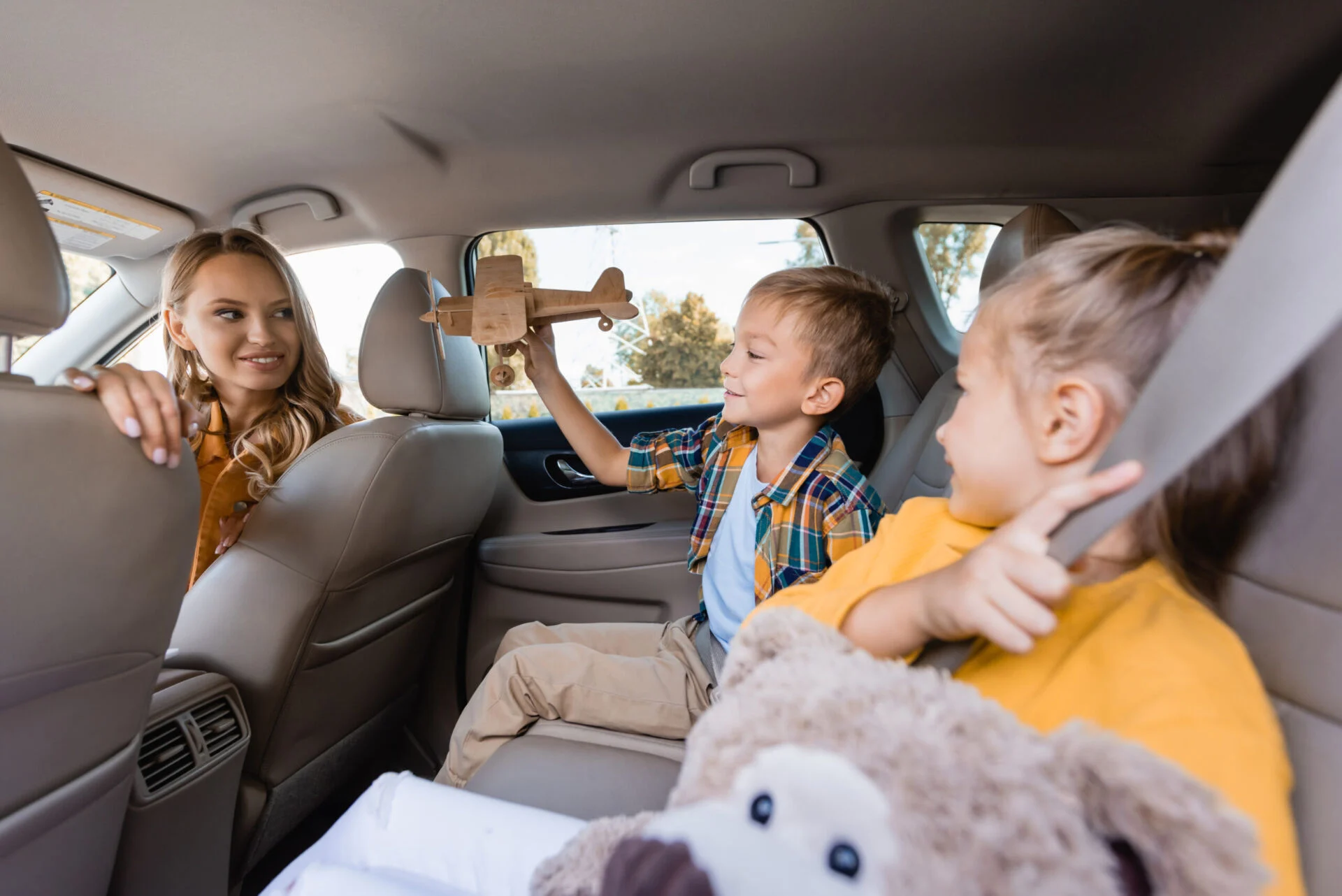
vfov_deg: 64.6
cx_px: 671
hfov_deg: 86.9
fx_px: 709
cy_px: 448
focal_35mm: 19
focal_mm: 19
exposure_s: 1/200
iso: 500
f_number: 4
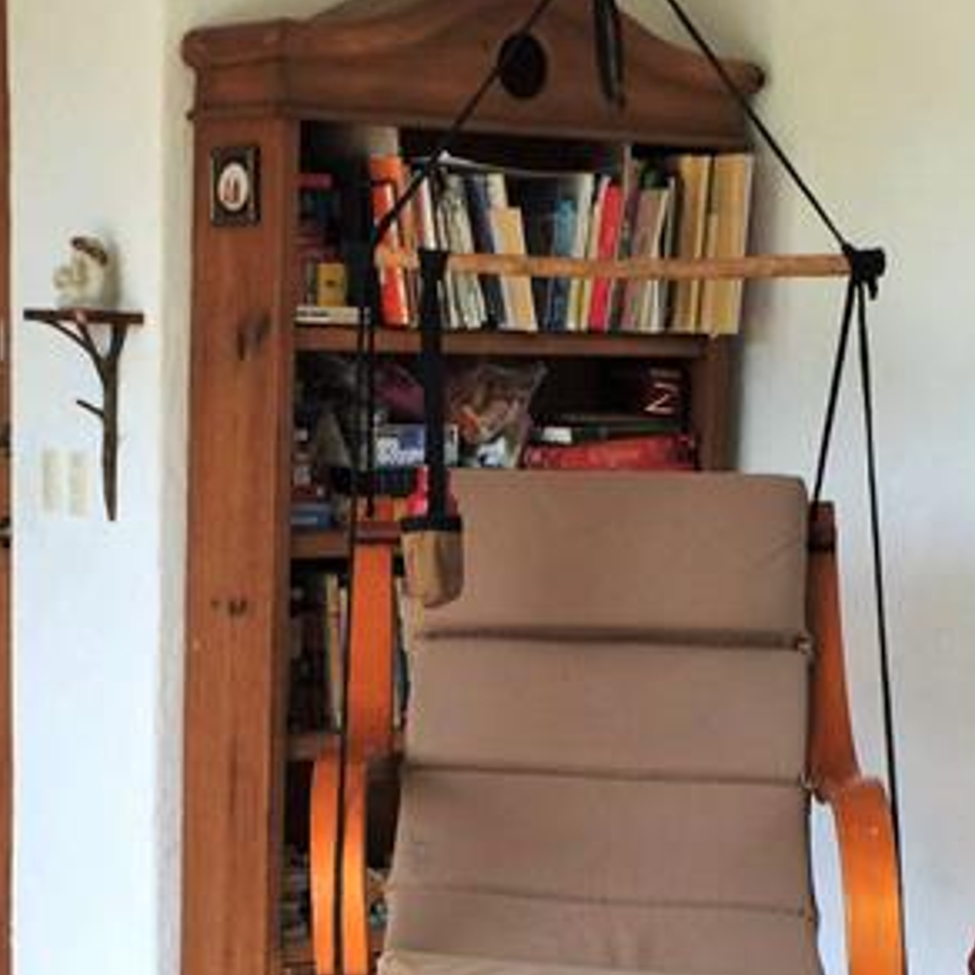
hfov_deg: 20.2
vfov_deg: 20.0
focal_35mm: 86
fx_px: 2741
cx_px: 456
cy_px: 785
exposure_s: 1/120
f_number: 2.2
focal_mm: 4.15
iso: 32
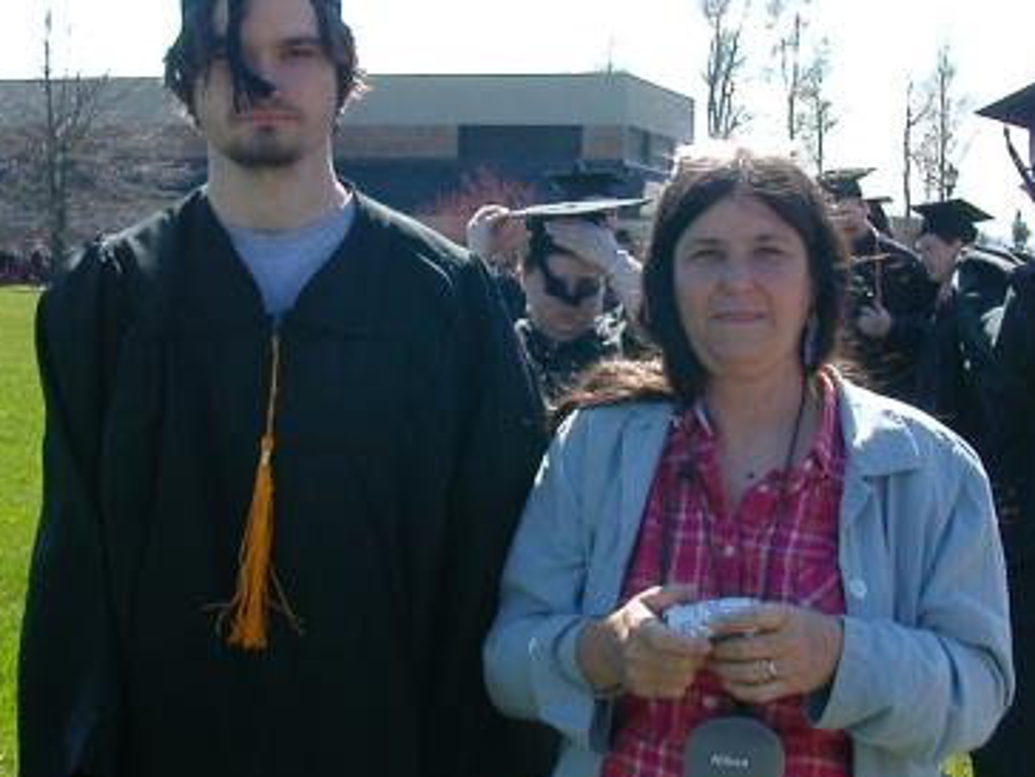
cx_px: 526
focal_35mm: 65
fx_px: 1943
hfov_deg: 29.8
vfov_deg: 22.6
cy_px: 410
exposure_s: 1/351
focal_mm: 5.6
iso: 100
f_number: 4.5
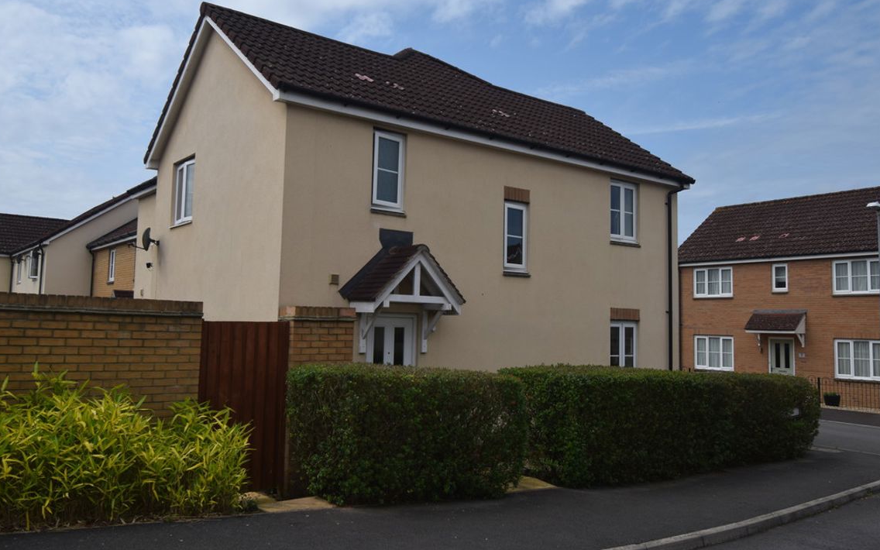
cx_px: 439
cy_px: 266
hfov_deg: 61.2
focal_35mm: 31
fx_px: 743
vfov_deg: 40.6
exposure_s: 1/400
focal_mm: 20
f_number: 10
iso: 200
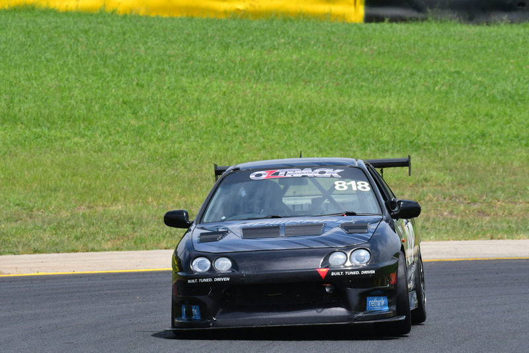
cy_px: 176
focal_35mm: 570
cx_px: 264
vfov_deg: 2.4
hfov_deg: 3.6
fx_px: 8378
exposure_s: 1/640
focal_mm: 380
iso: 640
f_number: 14
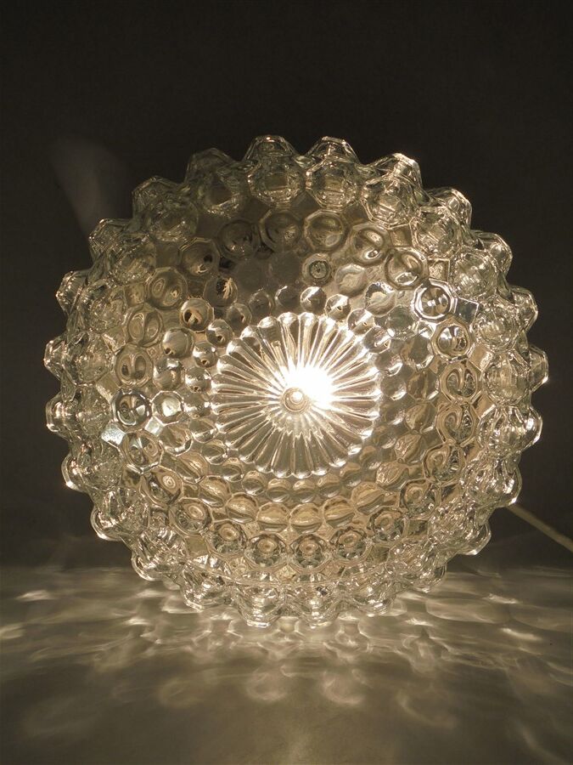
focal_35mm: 43
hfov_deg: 33.6
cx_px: 286
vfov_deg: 43.9
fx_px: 949
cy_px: 382
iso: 100
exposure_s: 1/400
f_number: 4.5
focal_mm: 7.8
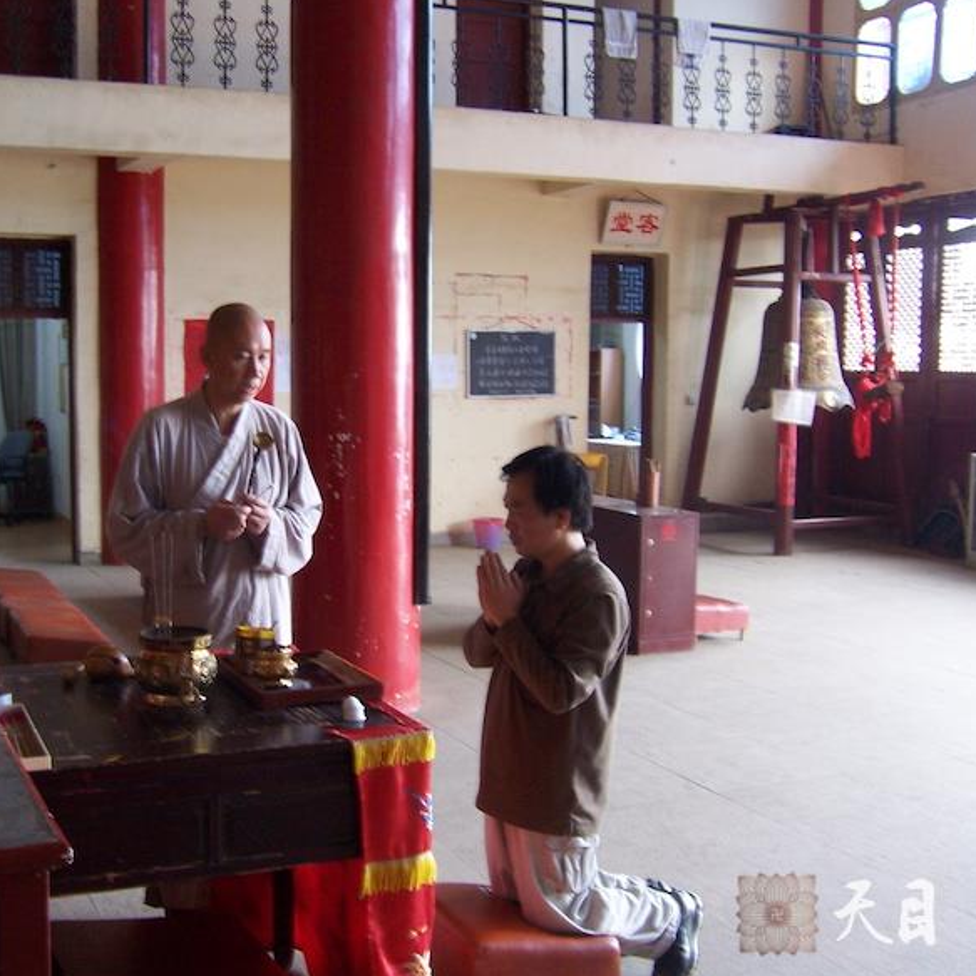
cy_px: 492
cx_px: 315
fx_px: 1276
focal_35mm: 40
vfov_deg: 41.9
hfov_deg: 41.3
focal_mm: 5.5
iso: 140
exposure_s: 1/8
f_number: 3.4
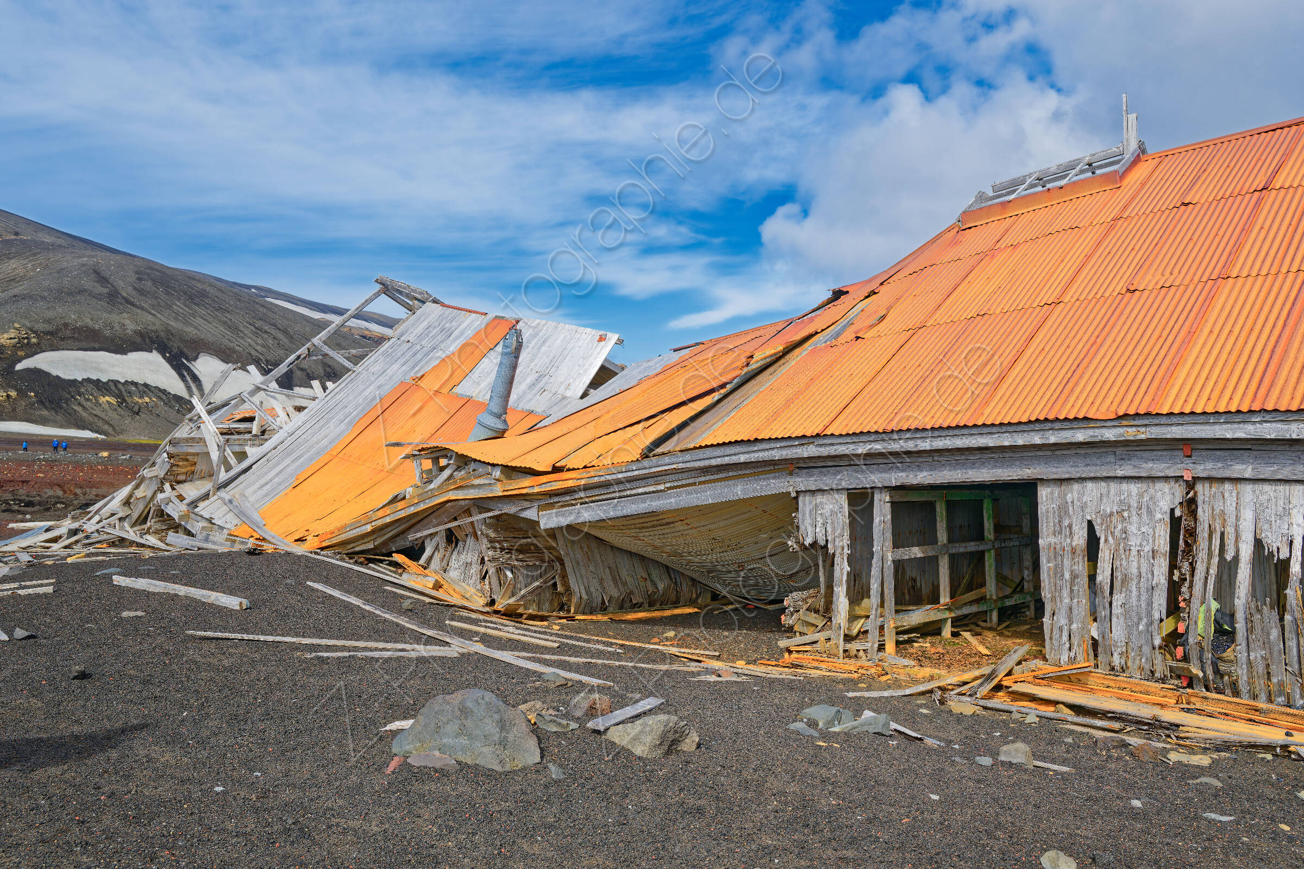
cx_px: 652
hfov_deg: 61.9
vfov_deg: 43.6
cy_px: 434
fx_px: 1087
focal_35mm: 30
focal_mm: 30
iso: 72
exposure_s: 1/200
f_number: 8
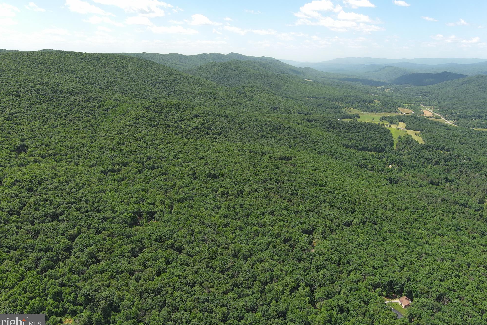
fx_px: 406
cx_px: 242
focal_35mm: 30
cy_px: 164
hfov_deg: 61.9
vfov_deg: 43.6
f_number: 2.8
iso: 100
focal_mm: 10.57
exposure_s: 1/835
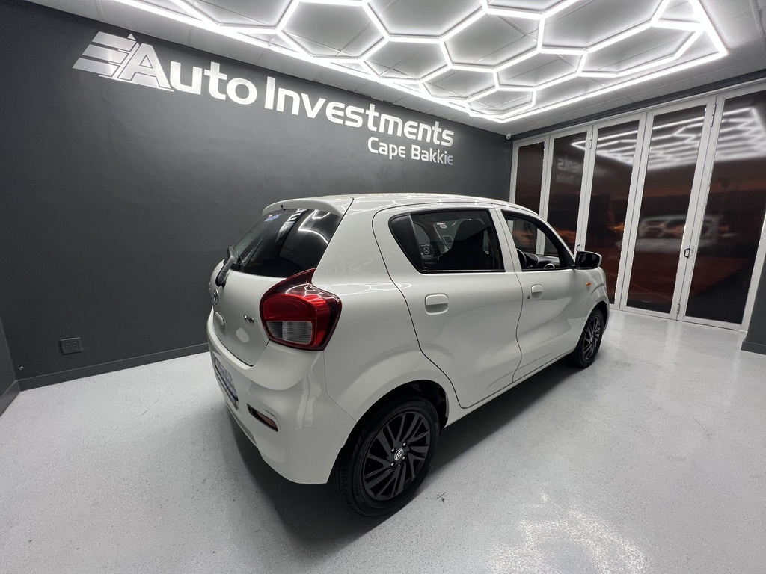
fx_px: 288
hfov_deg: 106.2
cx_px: 383
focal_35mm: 13
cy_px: 287
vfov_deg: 89.9
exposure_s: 1/99
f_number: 1.8
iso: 160
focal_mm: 1.57
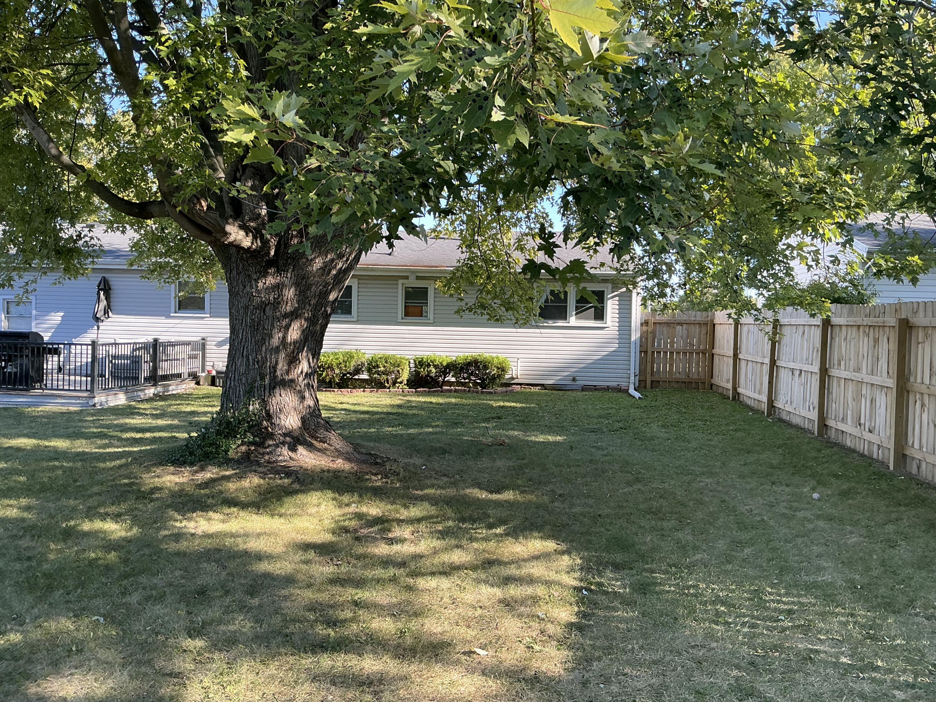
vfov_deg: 49.7
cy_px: 351
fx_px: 757
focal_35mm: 28
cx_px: 468
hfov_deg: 63.4
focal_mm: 3
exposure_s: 1/166
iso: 25
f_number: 1.8
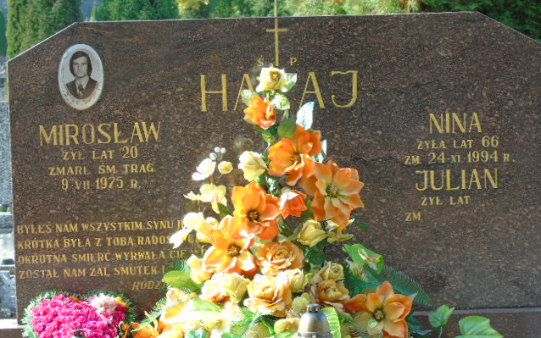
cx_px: 270
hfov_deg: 20.8
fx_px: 1475
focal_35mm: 100
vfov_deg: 13.1
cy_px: 191
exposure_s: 1/80
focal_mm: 17
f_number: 4.3
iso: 80
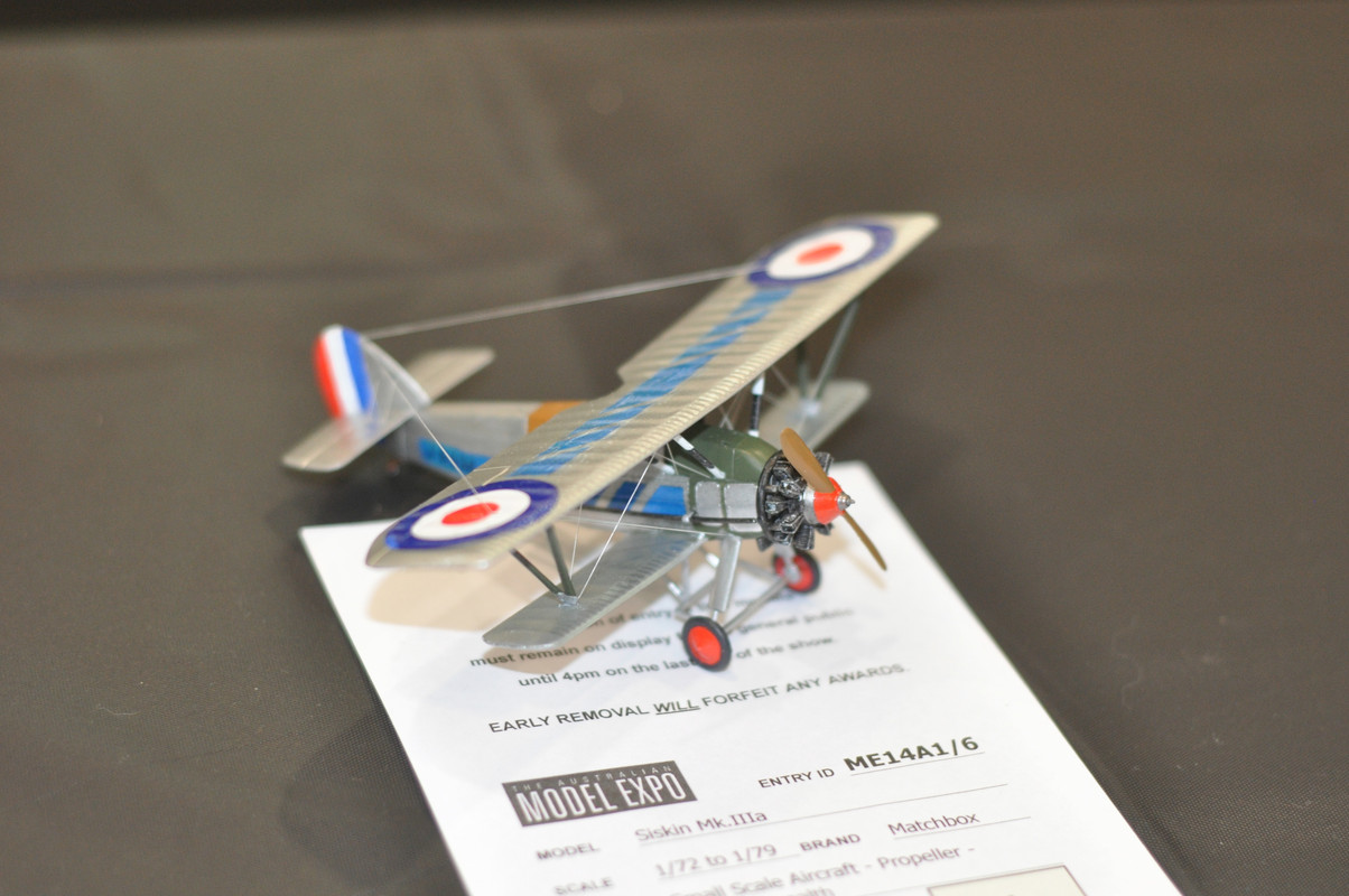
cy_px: 448
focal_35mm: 75
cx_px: 674
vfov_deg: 18.1
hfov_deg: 27.0
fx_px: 2807
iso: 800
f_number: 2.8
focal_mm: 50
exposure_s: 1/60
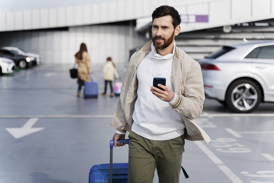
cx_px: 137
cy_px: 92
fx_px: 571
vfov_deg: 18.2
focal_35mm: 75
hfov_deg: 27.0
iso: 125
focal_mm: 75
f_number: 2.8
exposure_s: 1/1000
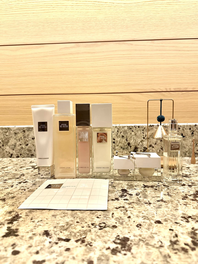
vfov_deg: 71.6
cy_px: 132
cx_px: 99
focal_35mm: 24
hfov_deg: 56.8
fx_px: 183
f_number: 1.8
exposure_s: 1/50
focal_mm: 6.9
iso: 400
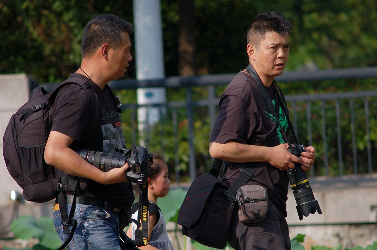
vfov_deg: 4.4
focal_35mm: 315
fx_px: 3296
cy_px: 125
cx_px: 188
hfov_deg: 6.5
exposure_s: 1/1600
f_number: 4.5
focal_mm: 210
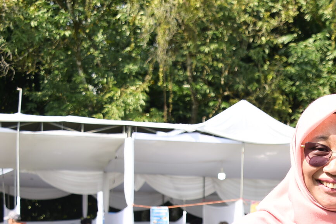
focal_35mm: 124
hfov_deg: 16.1
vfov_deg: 10.8
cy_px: 281
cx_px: 360
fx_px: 1157
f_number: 6.3
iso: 100
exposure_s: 1/125
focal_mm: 42
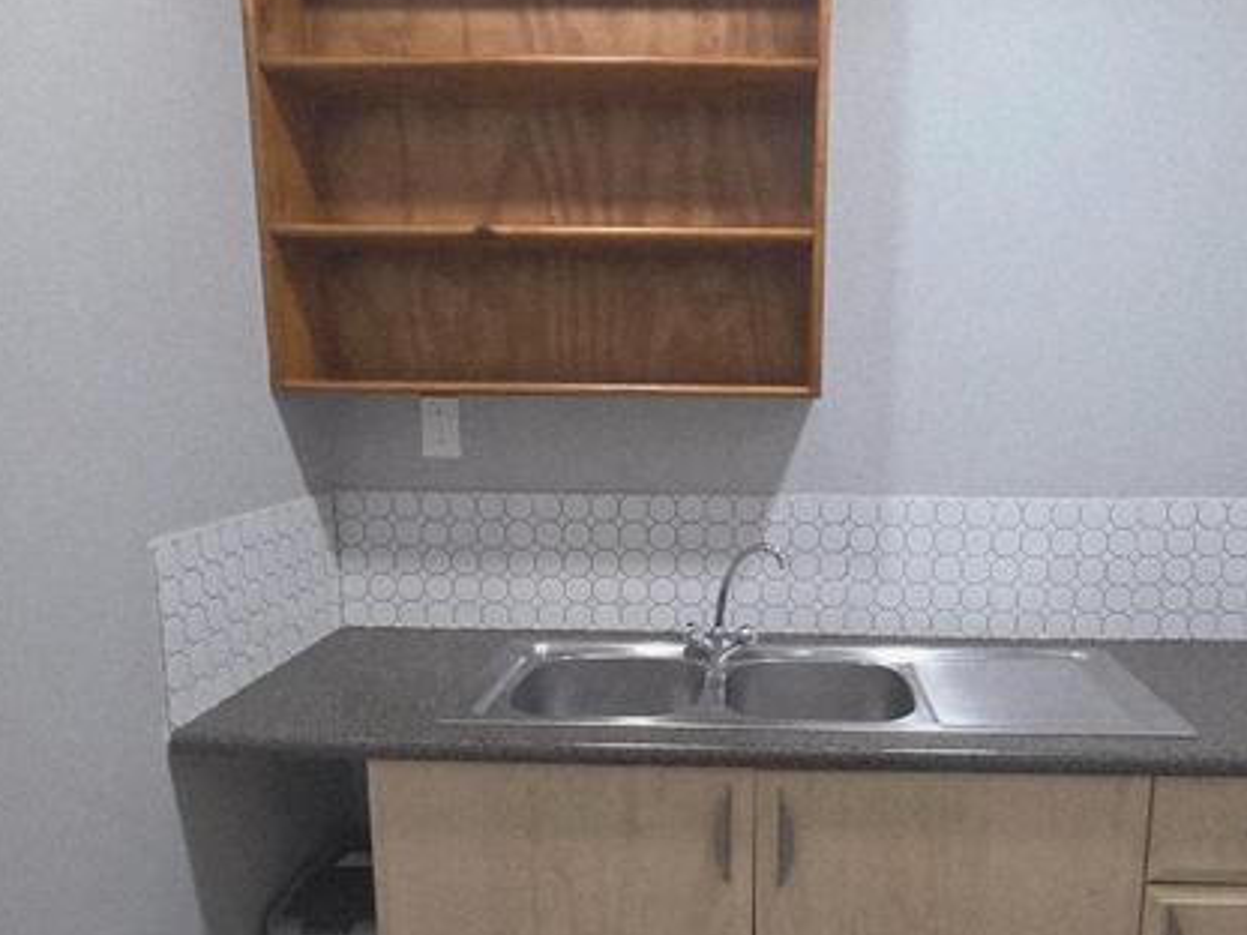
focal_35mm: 25
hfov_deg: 68.7
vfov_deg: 54.6
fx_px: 901
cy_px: 539
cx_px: 746
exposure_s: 1/100
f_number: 1.9
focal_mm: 2.2
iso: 200
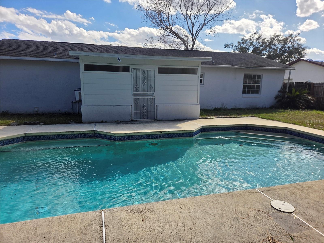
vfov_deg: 58.9
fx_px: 215
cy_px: 122
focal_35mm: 23
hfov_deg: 73.9
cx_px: 162
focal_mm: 5.4
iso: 80
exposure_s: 1/5545
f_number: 1.8
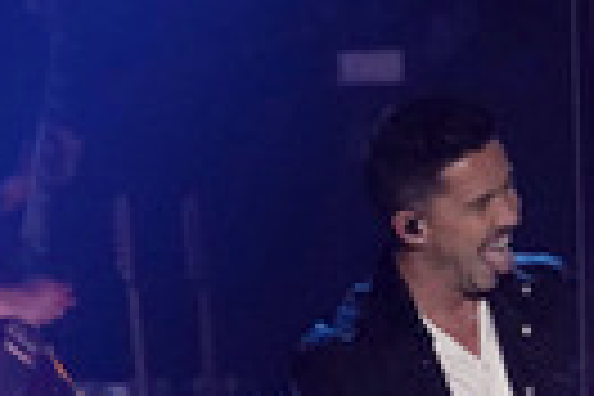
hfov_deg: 2.3
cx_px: 992
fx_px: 15030
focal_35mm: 911
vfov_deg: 1.5
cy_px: 562
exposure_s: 1/160
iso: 4000
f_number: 5.6
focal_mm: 266
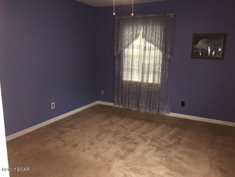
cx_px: 118
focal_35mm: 29
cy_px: 88
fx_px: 197
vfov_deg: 48.2
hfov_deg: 61.7
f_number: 2.2
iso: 160
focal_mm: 4.15
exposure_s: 1/24
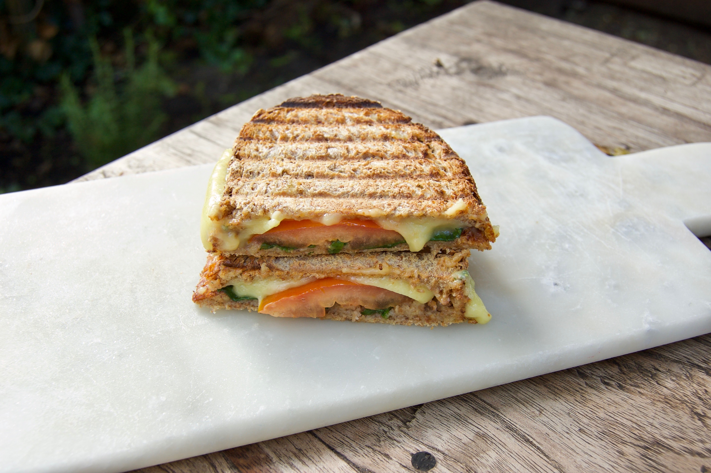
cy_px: 236
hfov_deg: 53.2
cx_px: 356
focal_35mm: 36
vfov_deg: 36.8
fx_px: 710
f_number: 8
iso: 200
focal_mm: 24
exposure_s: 1/60
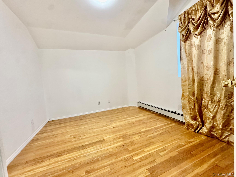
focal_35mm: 14
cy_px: 88
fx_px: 95
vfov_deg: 85.7
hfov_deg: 102.1
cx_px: 118
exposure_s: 1/60
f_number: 2.2
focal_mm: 2.22
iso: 320
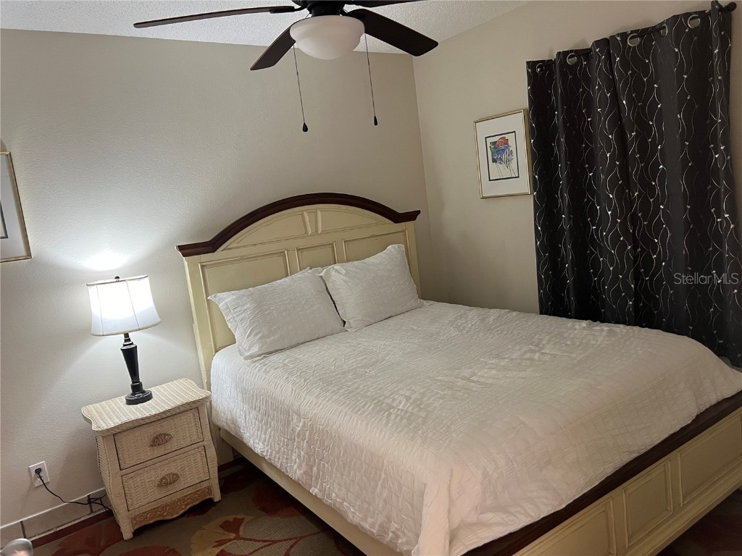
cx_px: 371
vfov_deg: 53.1
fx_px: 557
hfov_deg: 67.3
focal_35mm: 26
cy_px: 278
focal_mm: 5.7
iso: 200
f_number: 1.5
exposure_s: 1/60
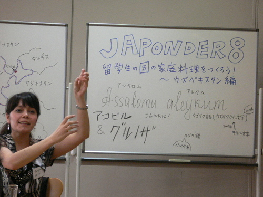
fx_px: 798
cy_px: 98
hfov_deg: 18.7
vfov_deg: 14.1
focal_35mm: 105
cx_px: 132
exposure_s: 1/10
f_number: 5
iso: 200
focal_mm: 17.4
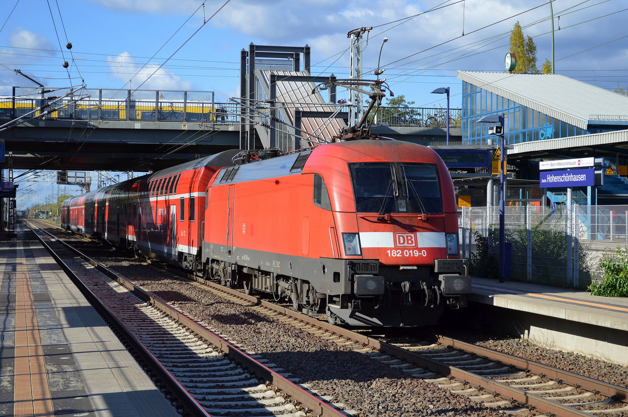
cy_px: 208
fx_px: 1176
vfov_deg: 20.1
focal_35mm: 68
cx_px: 314
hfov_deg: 29.9
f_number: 5.6
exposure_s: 1/1600
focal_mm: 45
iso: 400
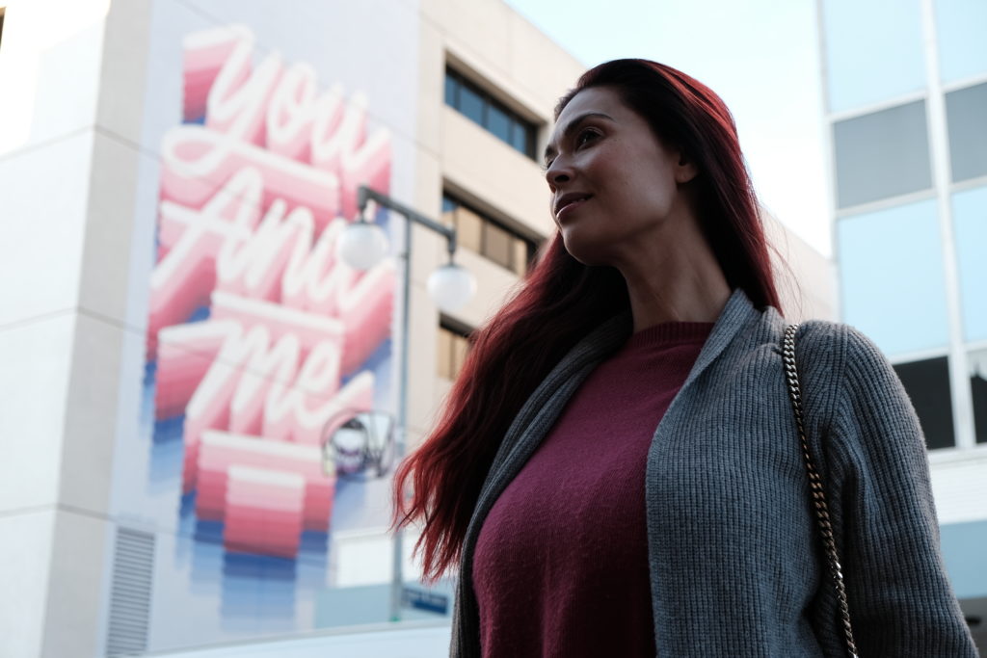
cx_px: 494
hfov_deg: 36.9
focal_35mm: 54
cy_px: 329
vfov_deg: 25.1
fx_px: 1481
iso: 160
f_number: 4
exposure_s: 1/85
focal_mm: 35.8
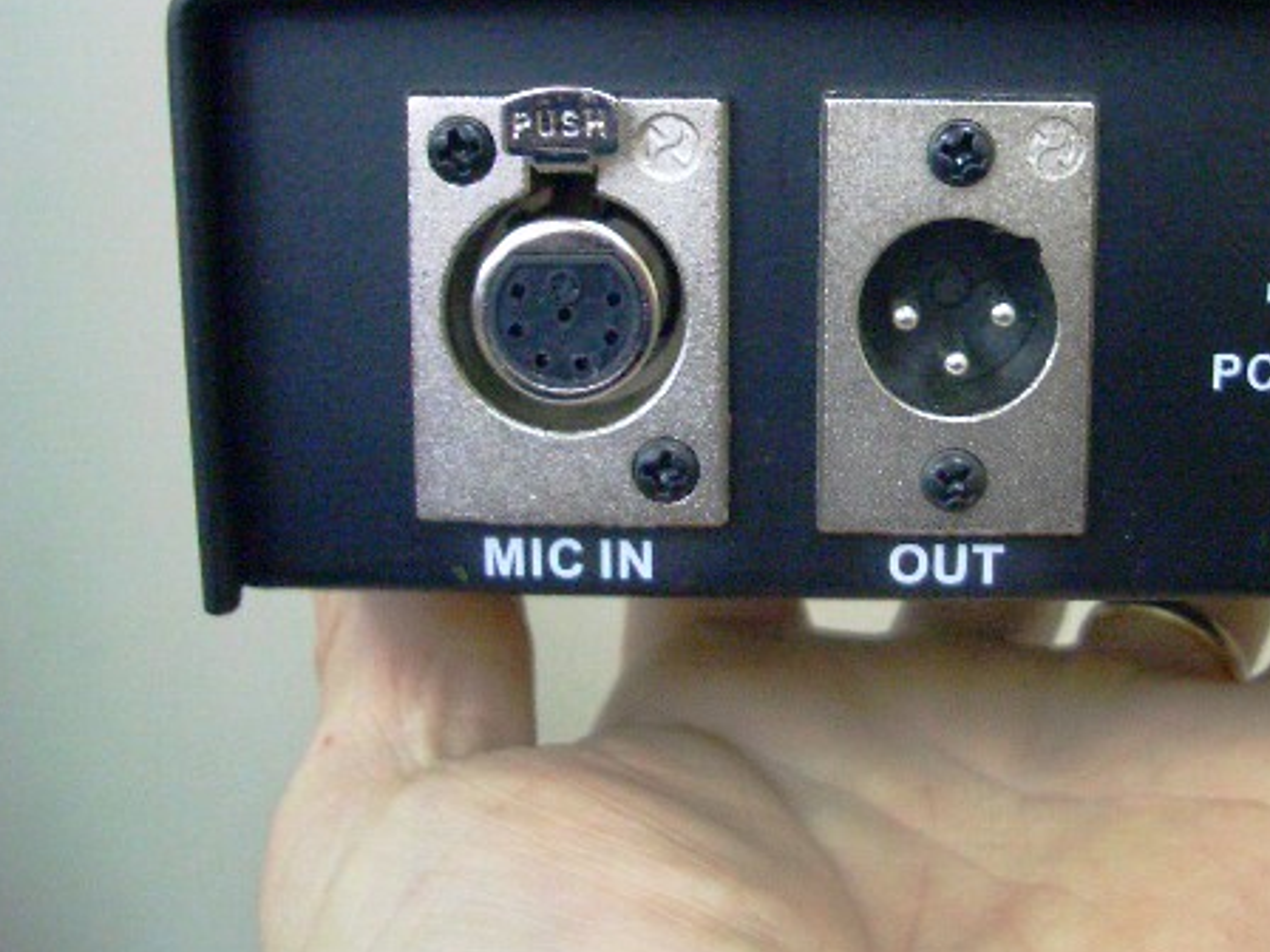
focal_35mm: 50
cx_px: 873
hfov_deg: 37.7
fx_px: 1834
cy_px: 329
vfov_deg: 28.9
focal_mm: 5.8
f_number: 2.6
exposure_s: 1/50
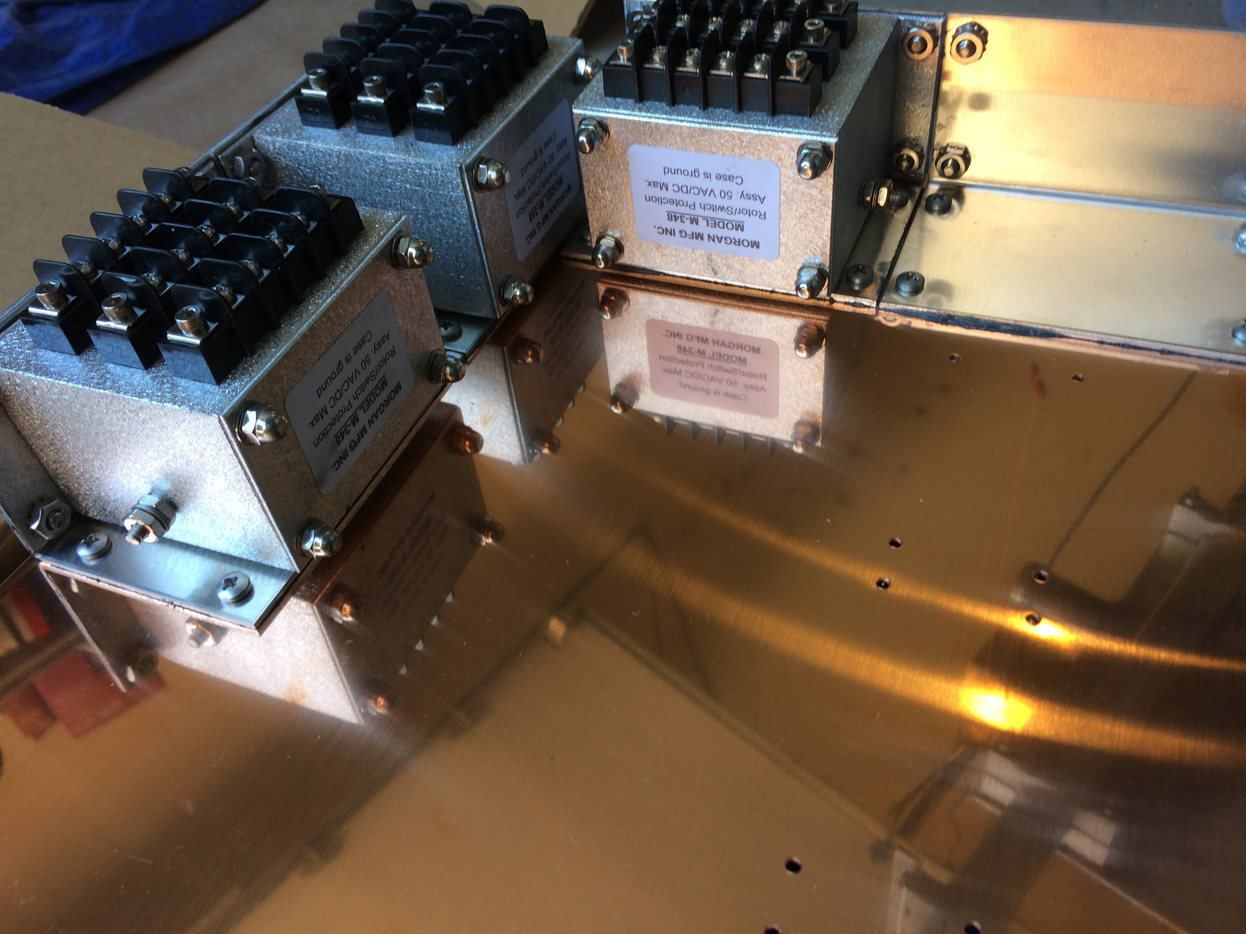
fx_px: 1044
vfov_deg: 48.2
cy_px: 467
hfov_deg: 61.7
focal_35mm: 29
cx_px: 623
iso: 50
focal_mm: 4.15
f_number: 2.2
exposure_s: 1/60
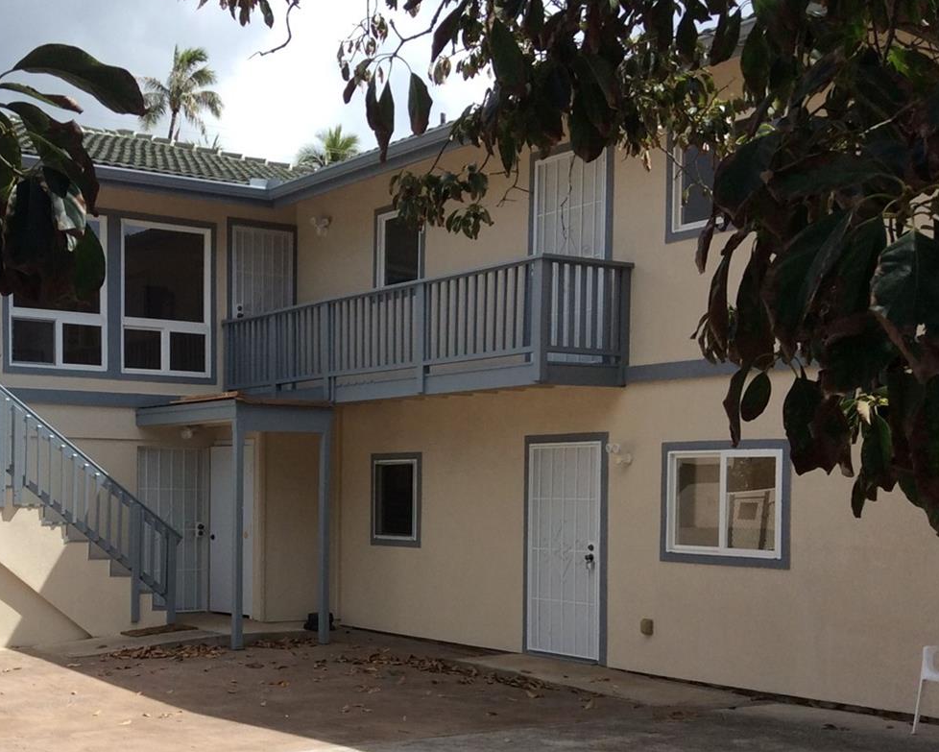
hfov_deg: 35.9
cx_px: 253
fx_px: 1418
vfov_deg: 29.5
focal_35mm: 51
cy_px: 497
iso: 32
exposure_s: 1/1330
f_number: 2.4
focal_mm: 3.3
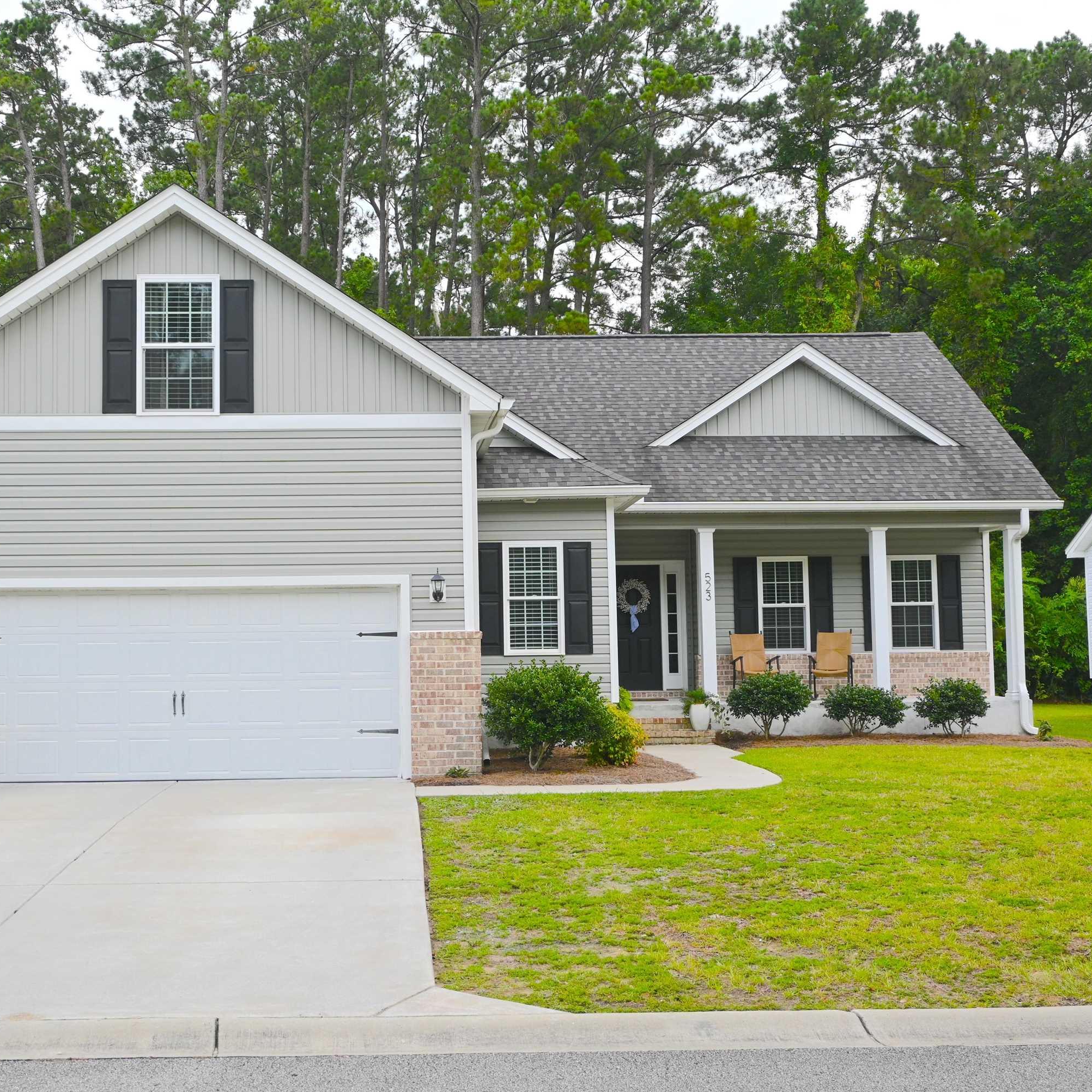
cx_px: 420
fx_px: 1570
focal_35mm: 44
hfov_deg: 38.2
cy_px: 549
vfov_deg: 38.4
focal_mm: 22.5
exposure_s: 1/250
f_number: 5.6
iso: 125
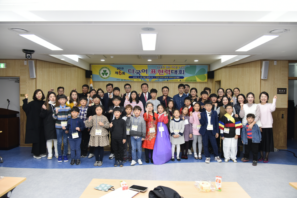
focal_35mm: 24
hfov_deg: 73.7
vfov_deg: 53.2
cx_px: 148
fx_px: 198
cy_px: 99
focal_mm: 24
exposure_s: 1/125
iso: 800
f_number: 4.5
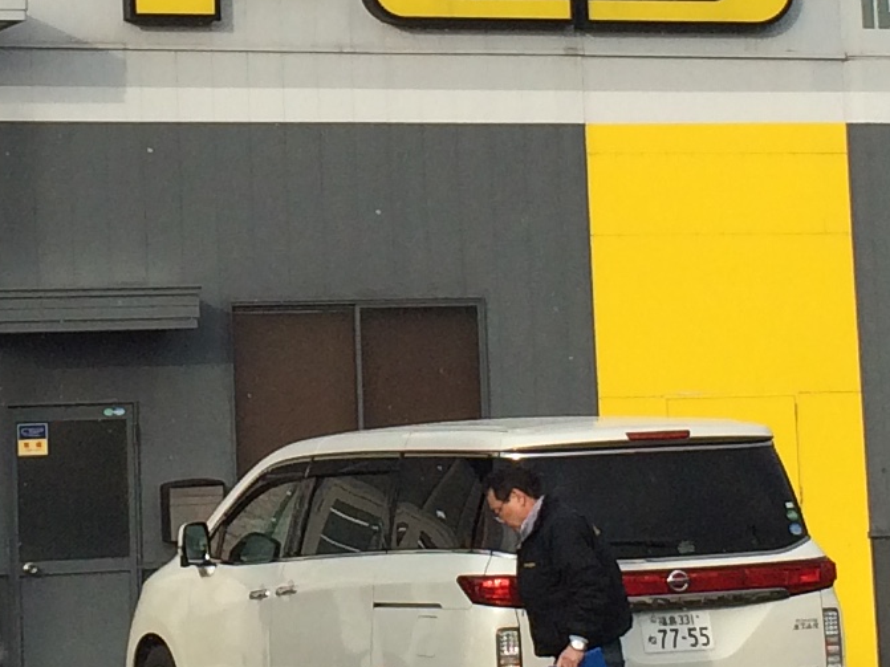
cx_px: 257
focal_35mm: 141
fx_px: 3625
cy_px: 28
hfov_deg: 14.0
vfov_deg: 10.4
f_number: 2.2
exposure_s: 1/1466
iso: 32
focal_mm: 4.15
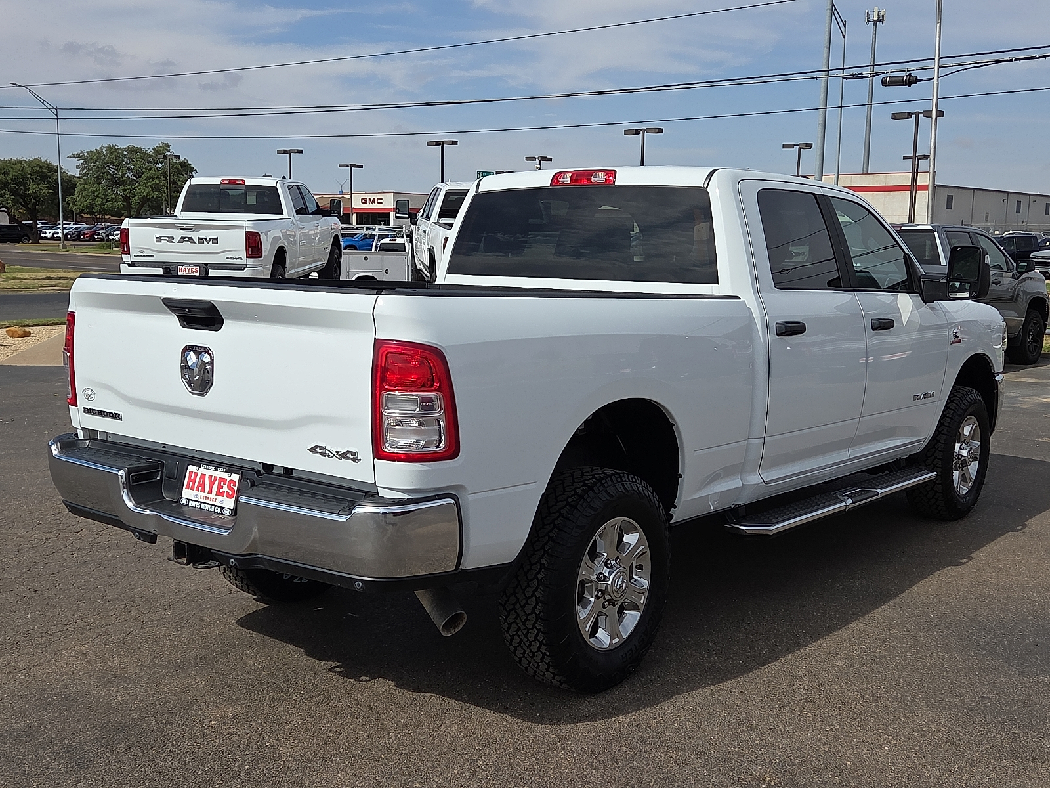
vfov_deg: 36.8
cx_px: 525
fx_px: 1183
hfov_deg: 47.9
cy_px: 394
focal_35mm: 39
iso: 74
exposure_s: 1/10000
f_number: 1.8
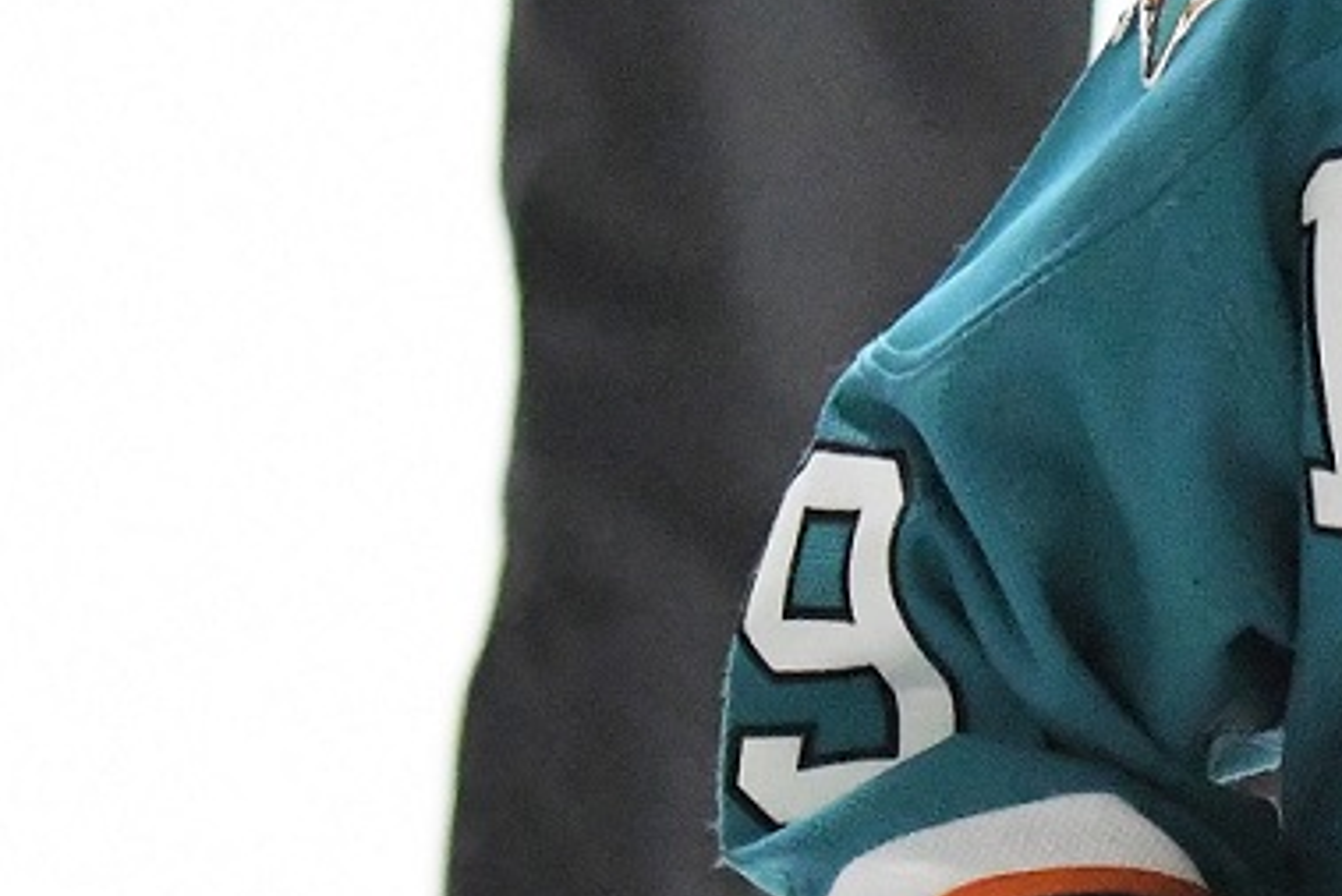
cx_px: 2705
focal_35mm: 434
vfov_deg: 3.2
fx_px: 16184
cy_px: 44
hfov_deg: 4.7
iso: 10000
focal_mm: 70
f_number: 2.8
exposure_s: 1/1000
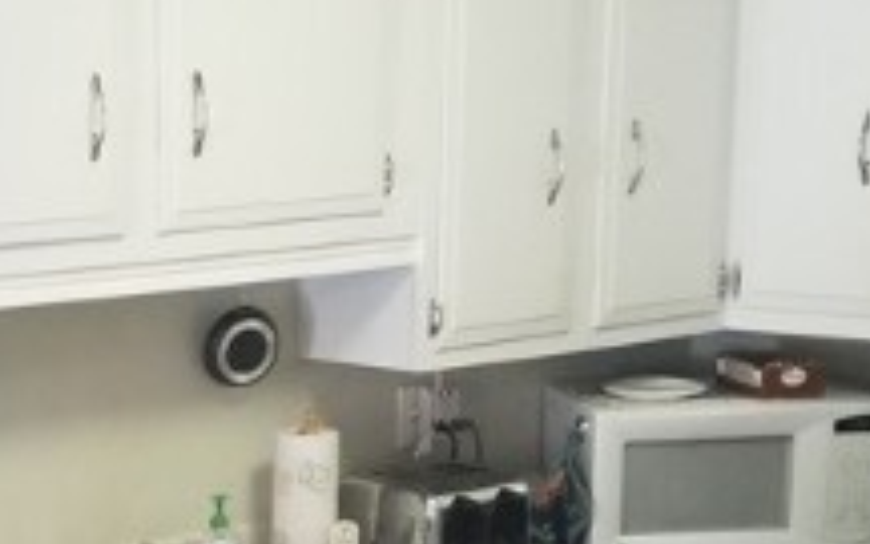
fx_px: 2324
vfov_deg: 12.8
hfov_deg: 20.0
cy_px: 741
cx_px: -141
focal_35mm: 98
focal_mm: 4.25
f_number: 1.7
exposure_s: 1/24
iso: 160
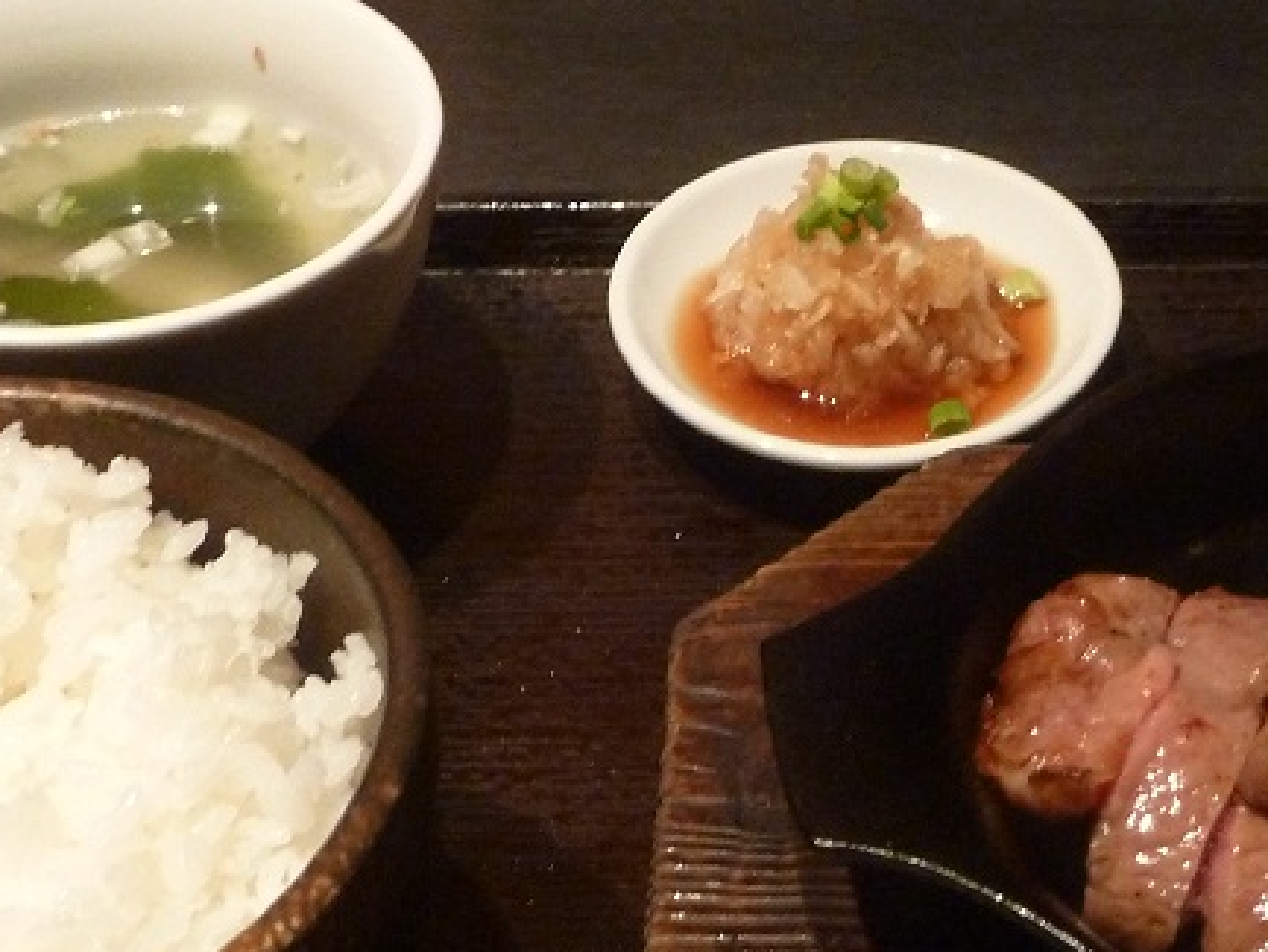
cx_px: 802
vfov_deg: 21.9
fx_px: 2455
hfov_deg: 28.8
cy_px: 606
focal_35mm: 67
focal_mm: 4.7
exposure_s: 1/6
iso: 400
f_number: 3.4
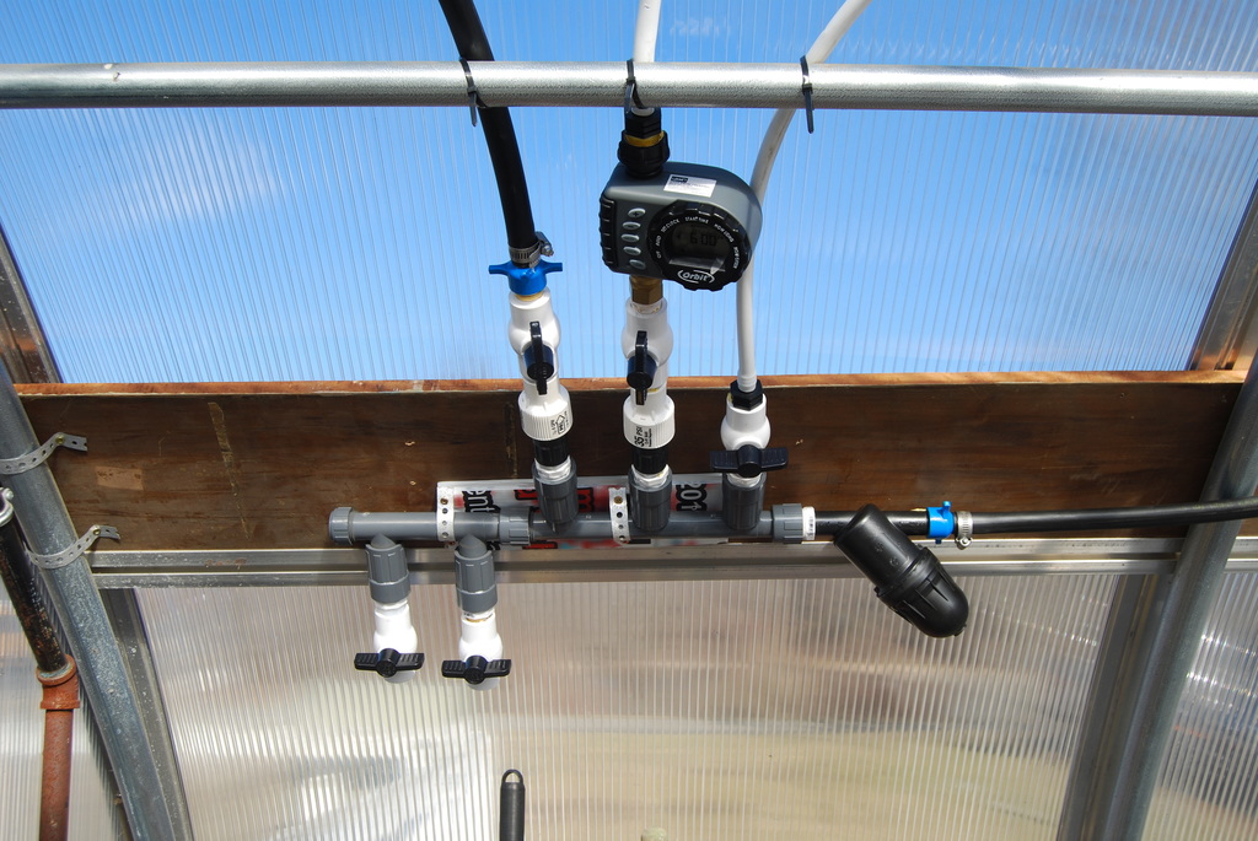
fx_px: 1259
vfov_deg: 37.0
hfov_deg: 53.1
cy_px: 420
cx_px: 629
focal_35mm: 36
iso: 100
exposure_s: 1/160
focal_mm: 24
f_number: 6.3
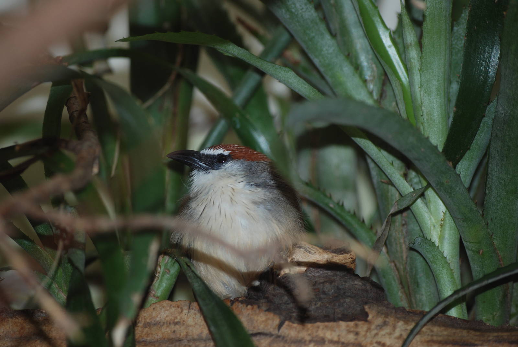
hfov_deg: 8.1
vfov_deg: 5.4
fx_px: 3673
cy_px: 174
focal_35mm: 255
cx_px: 259
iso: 200
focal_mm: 170
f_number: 4.8
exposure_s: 1/60
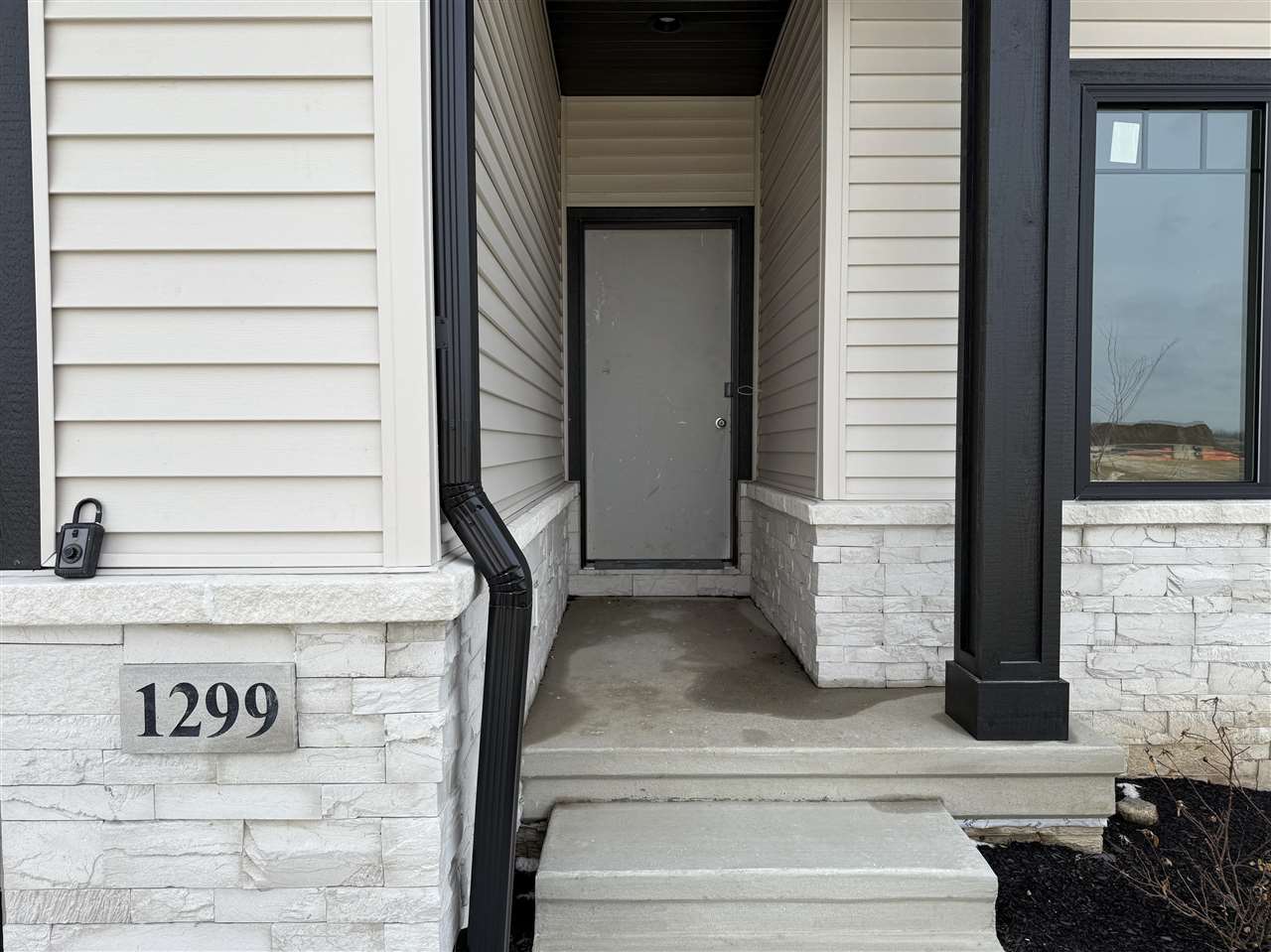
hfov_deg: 71.6
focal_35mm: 24
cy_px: 476
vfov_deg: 56.8
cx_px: 636
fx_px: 881
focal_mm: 6.76
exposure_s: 1/1727
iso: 80
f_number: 1.78
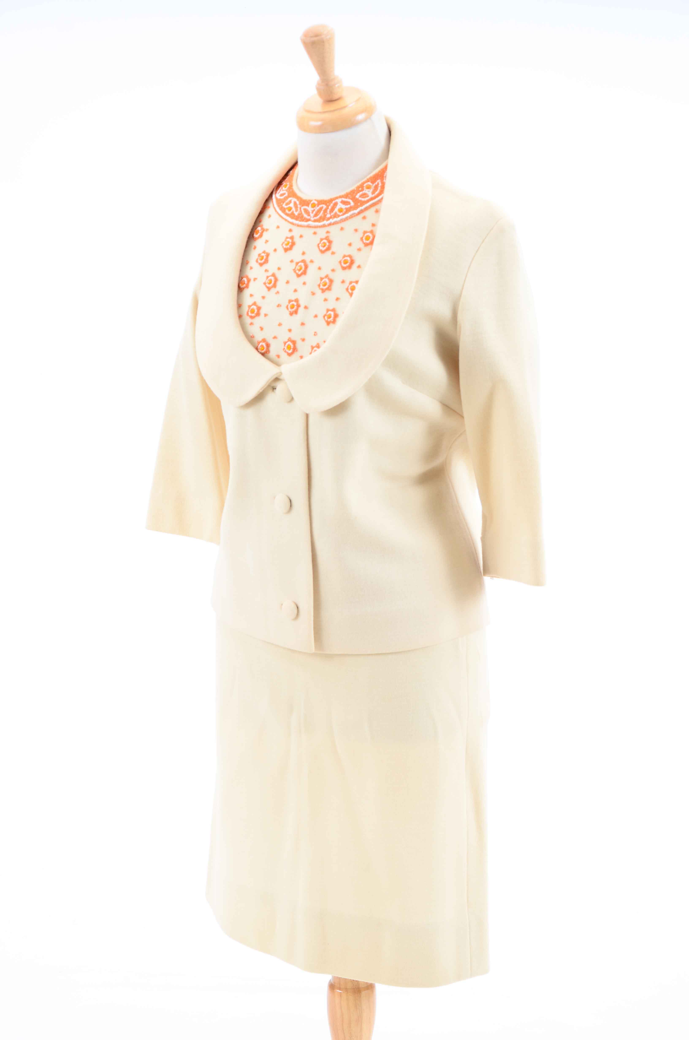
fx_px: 2509
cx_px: 344
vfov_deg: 23.4
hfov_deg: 15.6
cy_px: 520
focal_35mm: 87
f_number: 6.3
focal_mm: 58
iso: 160
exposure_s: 1/80
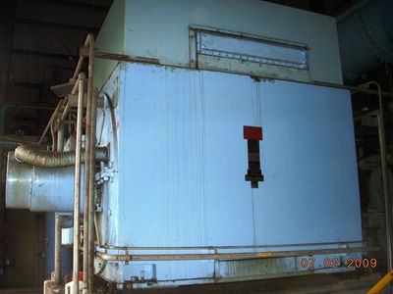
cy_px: 147
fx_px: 431
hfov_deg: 49.0
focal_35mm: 38
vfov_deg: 37.7
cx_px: 196
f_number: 3.3
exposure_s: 1/100
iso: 320
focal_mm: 6.3
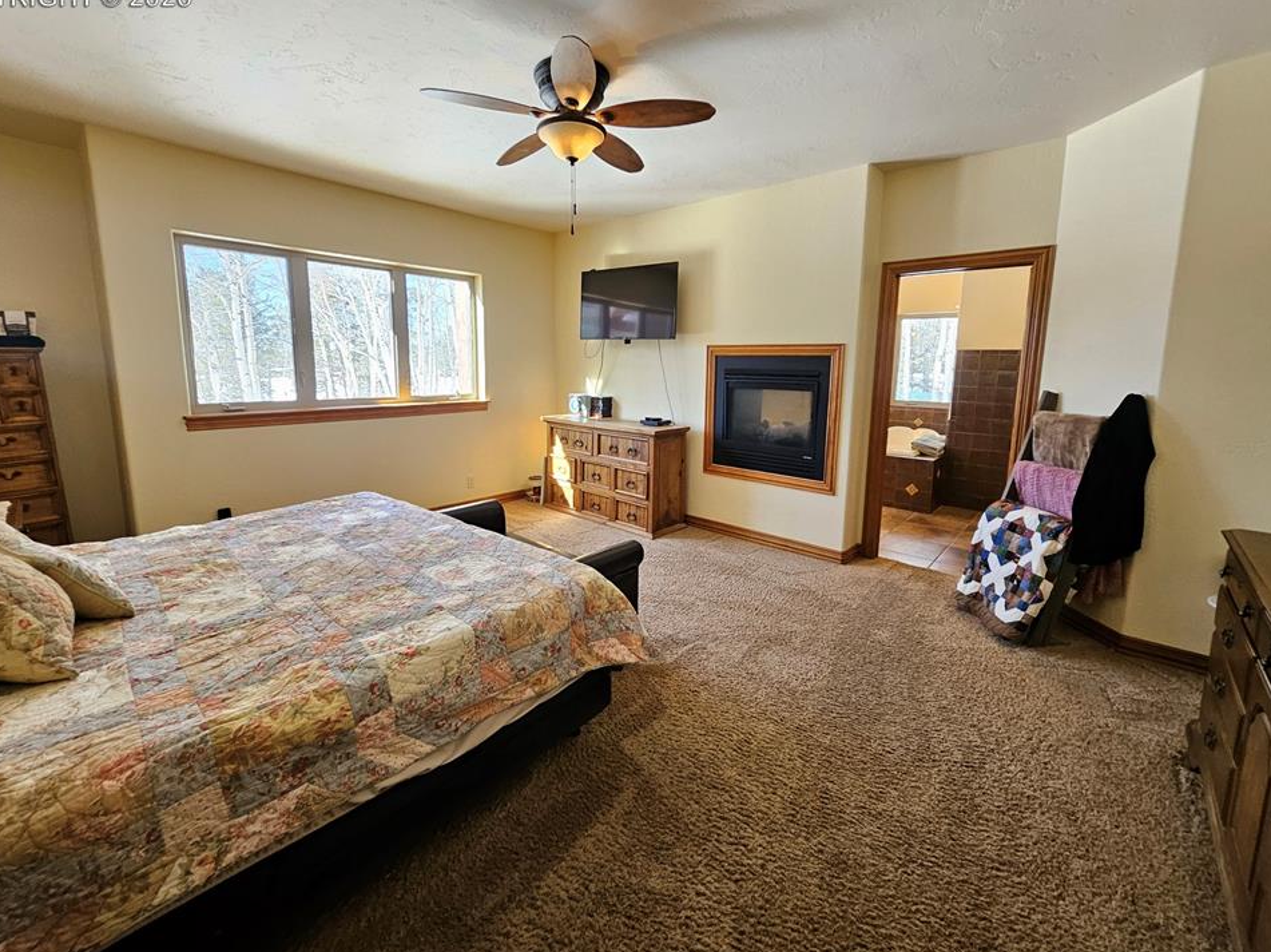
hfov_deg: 102.1
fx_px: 514
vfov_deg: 85.5
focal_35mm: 14
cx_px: 613
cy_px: 446
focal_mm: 1.7
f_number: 2.2
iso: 160
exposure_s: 1/60
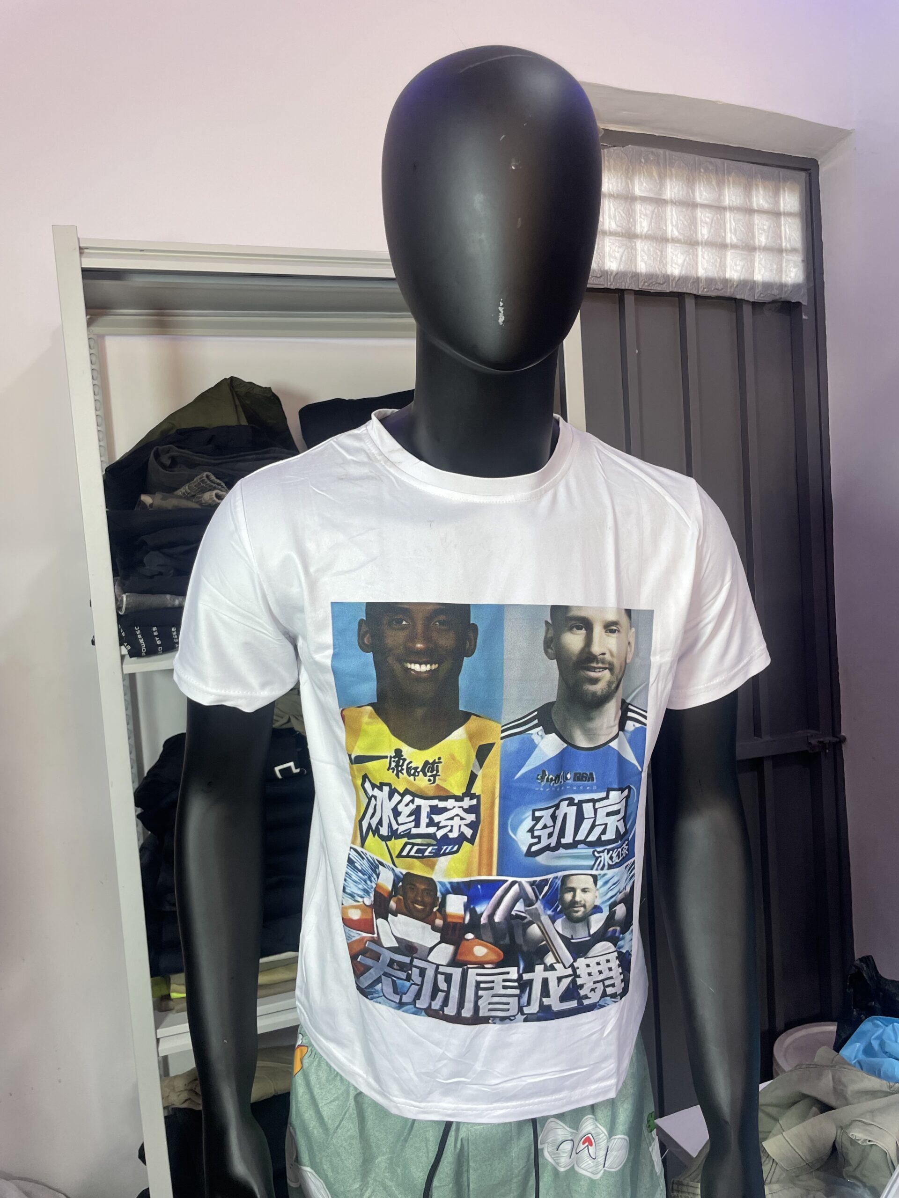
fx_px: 900
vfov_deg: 67.3
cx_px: 450
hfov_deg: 53.1
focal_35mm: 26
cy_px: 599
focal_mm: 4.2
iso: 64
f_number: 1.6
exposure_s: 1/100
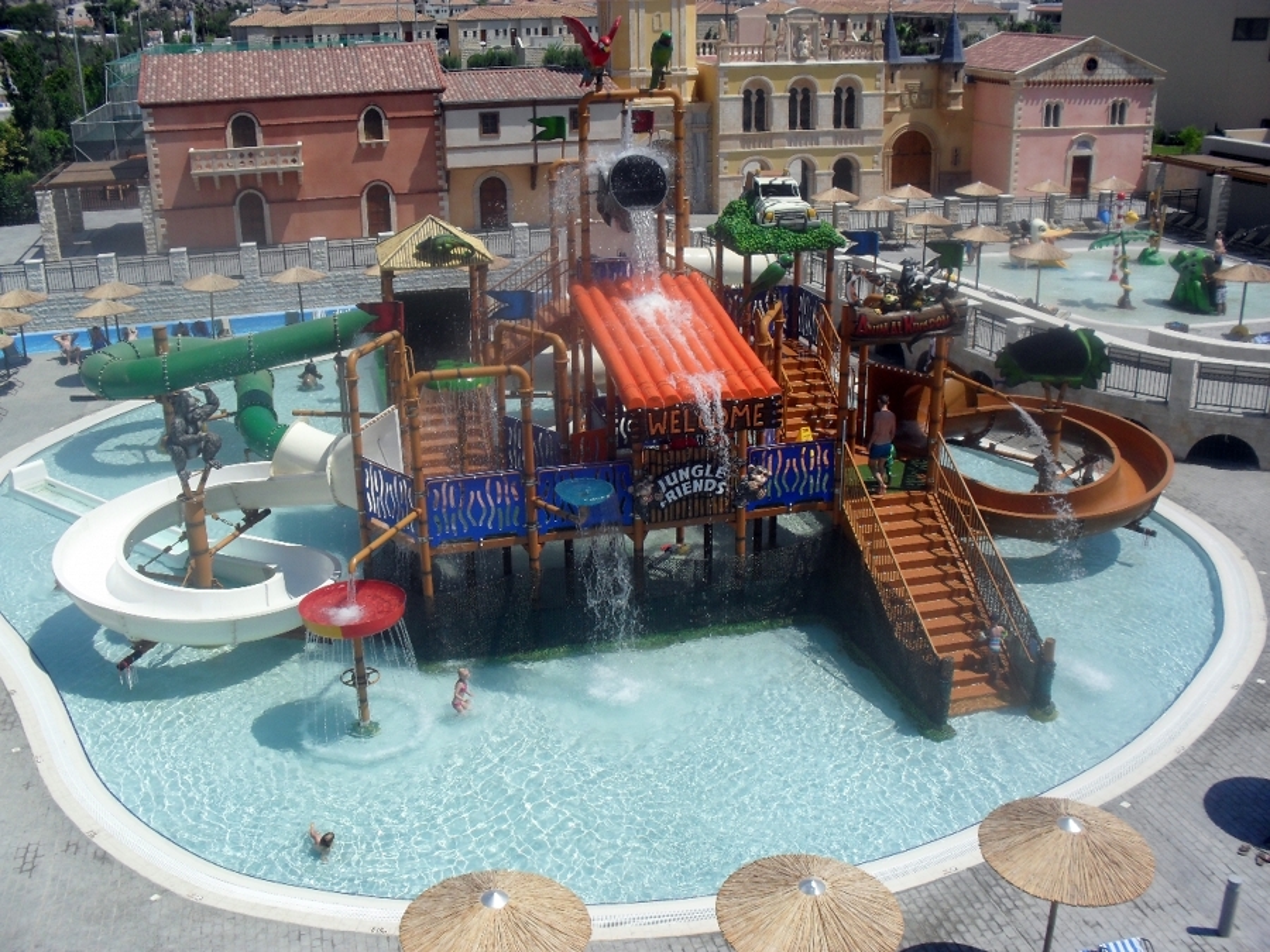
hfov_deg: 52.6
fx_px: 1284
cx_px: 635
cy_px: 476
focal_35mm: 35
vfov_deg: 40.7
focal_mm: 6.3
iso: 100
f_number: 8.4
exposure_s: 1/250
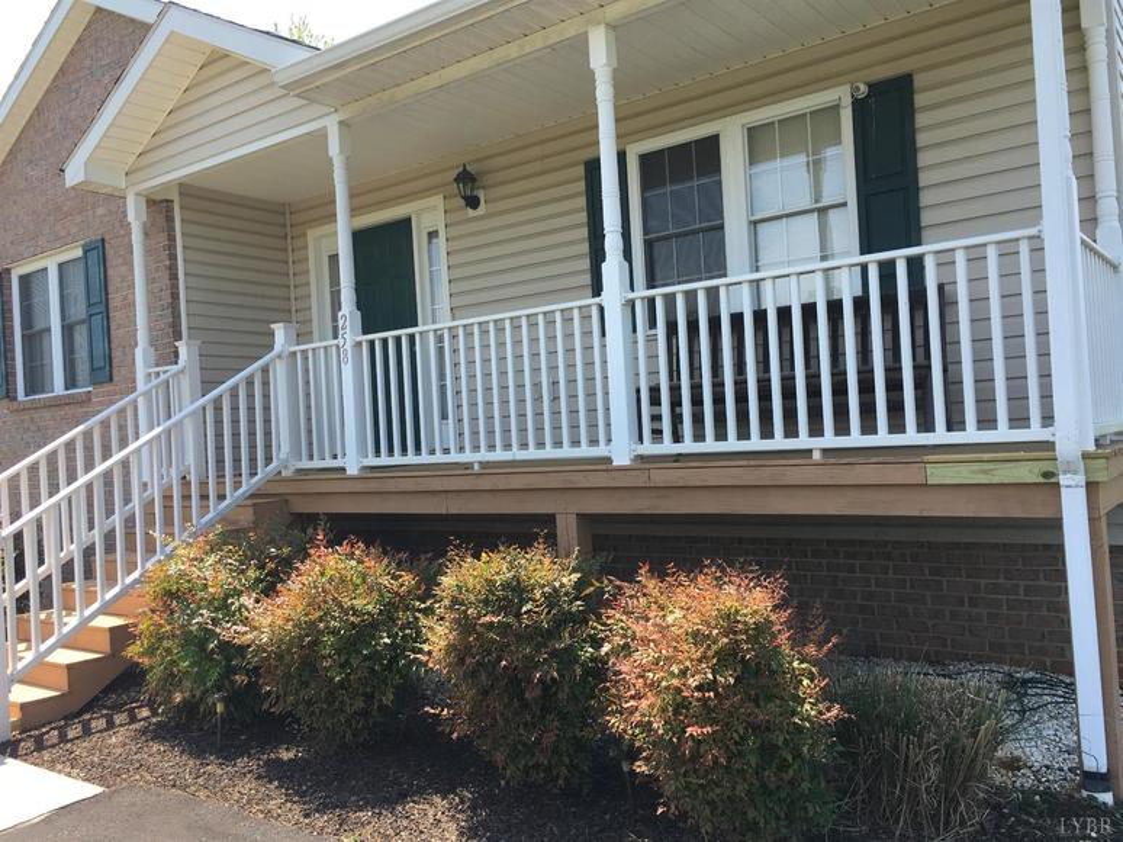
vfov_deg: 48.2
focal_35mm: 29
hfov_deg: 61.7
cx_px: 562
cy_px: 421
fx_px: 941
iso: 25
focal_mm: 4.15
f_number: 2.2
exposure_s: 1/646
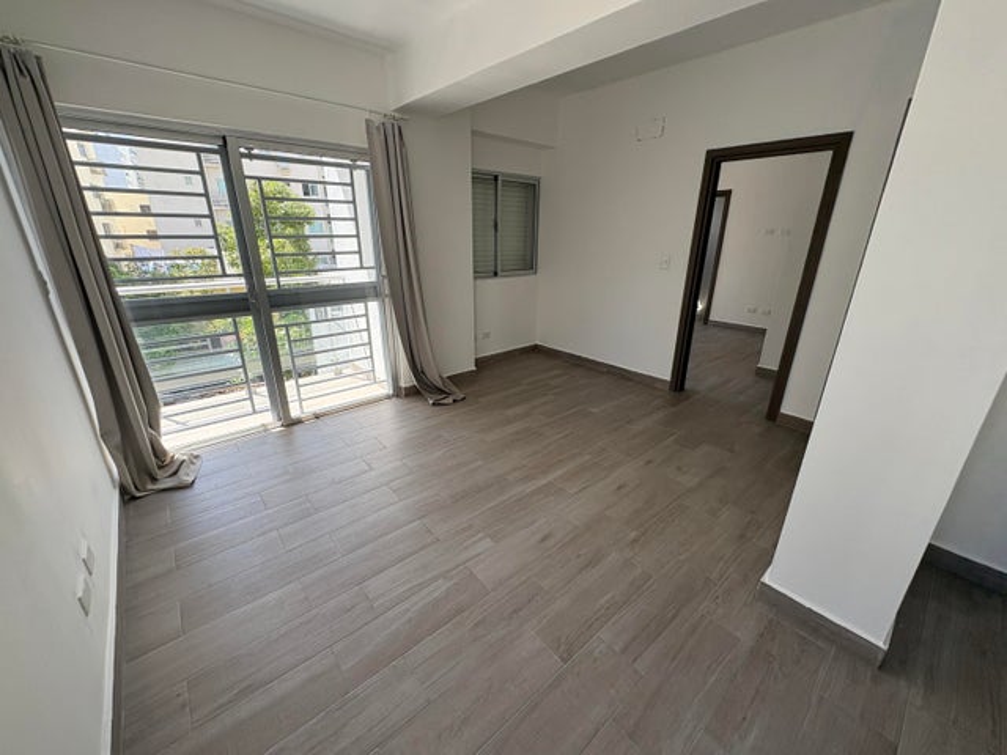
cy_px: 378
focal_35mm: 14
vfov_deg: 85.7
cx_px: 504
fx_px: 407
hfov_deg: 102.1
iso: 64
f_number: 2.2
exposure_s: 1/204
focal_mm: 2.22
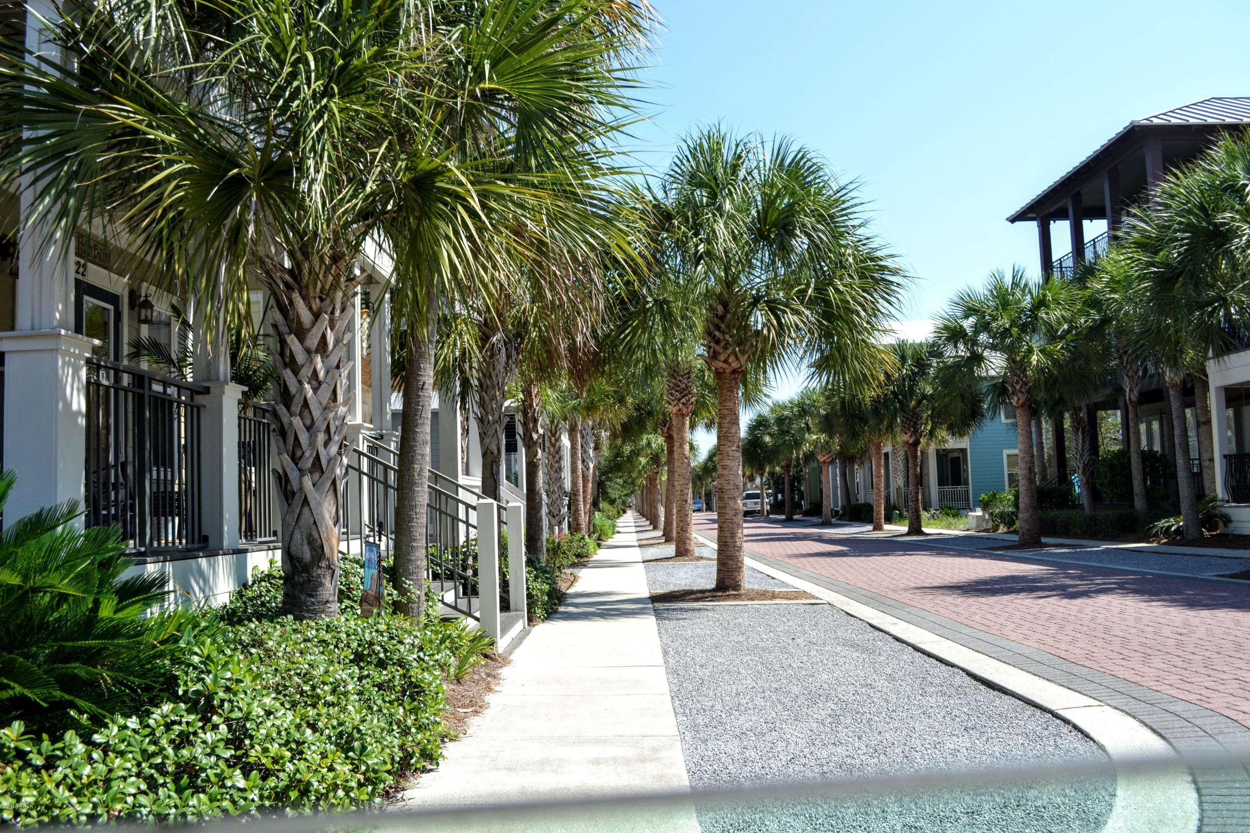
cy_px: 416
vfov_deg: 43.6
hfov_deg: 61.9
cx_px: 625
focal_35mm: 30
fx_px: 1042
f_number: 7.1
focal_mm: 20
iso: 100
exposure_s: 1/200
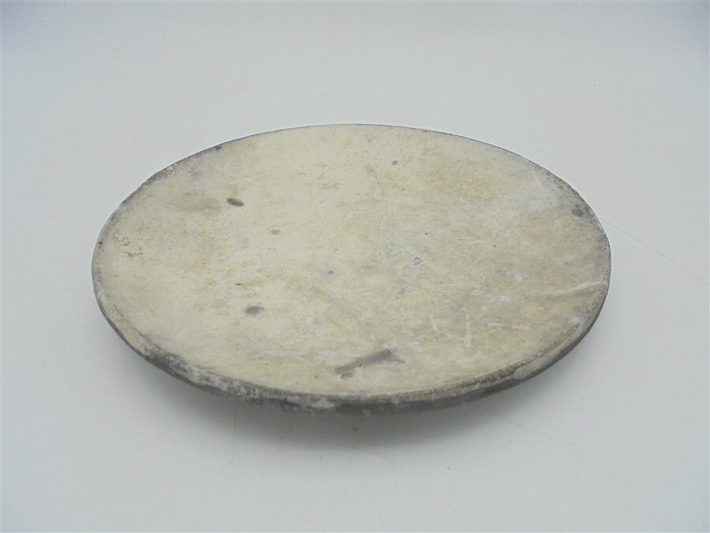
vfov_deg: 53.1
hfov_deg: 67.3
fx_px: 533
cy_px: 266
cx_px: 355
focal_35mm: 26
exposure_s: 1/80
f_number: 3.5
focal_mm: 4.6
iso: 100
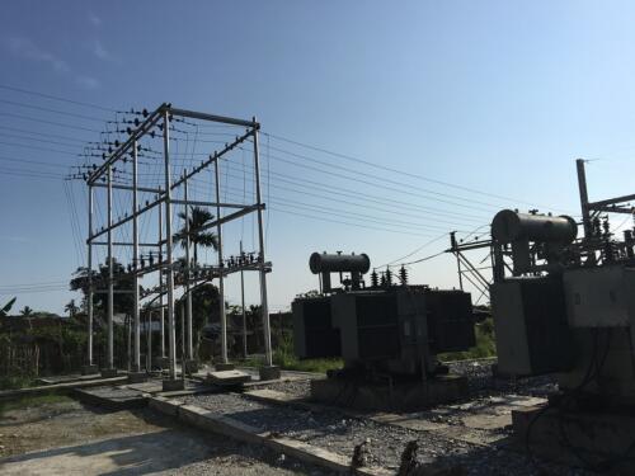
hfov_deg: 61.7
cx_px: 318
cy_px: 238
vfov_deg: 48.2
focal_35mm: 29
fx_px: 532
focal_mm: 4.15
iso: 25
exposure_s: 1/4049
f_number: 2.2
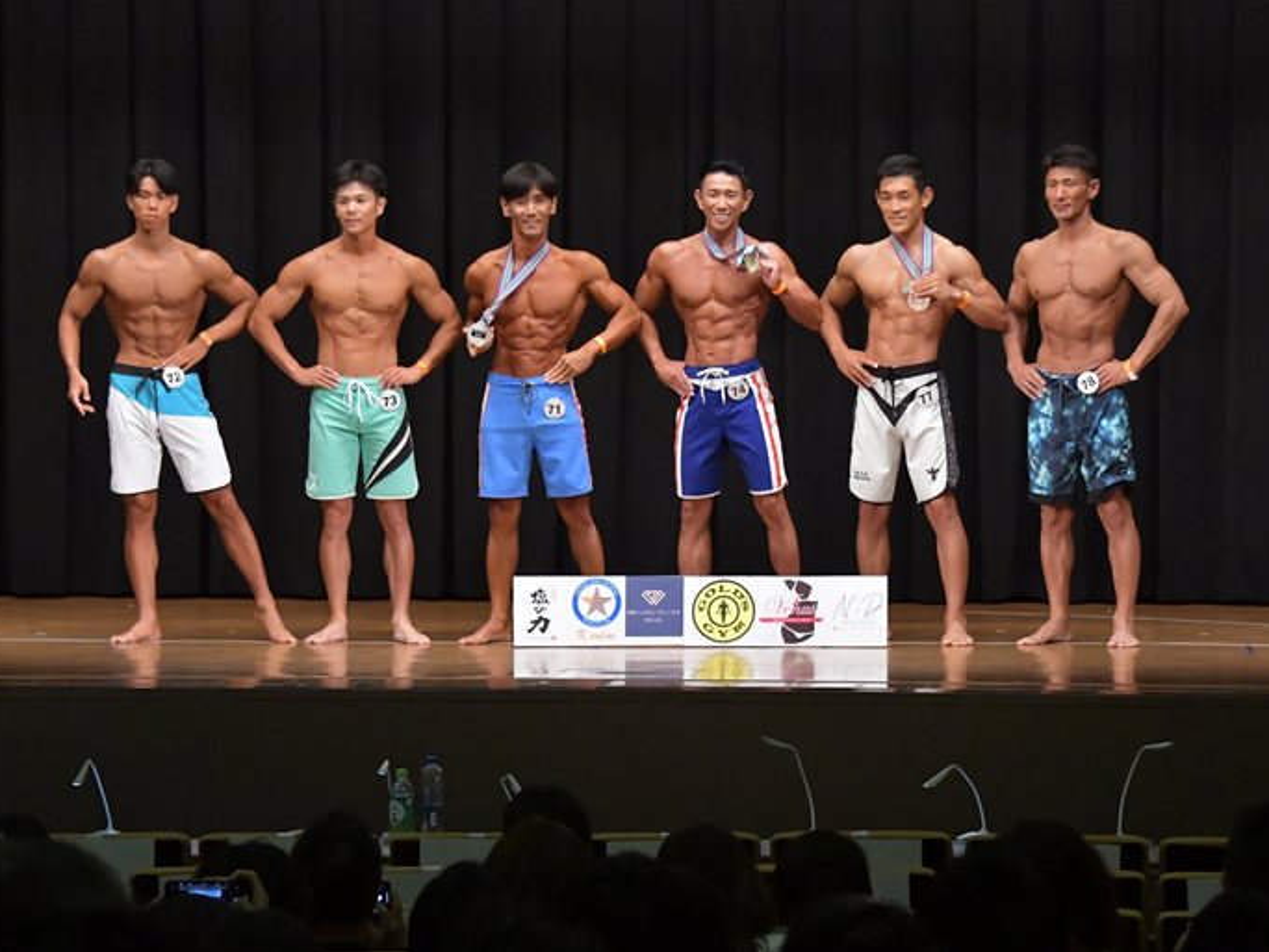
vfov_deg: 10.1
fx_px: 5389
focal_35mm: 147
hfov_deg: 13.4
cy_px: 475
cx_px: 706
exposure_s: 1/400
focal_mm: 90
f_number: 5.6
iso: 6400
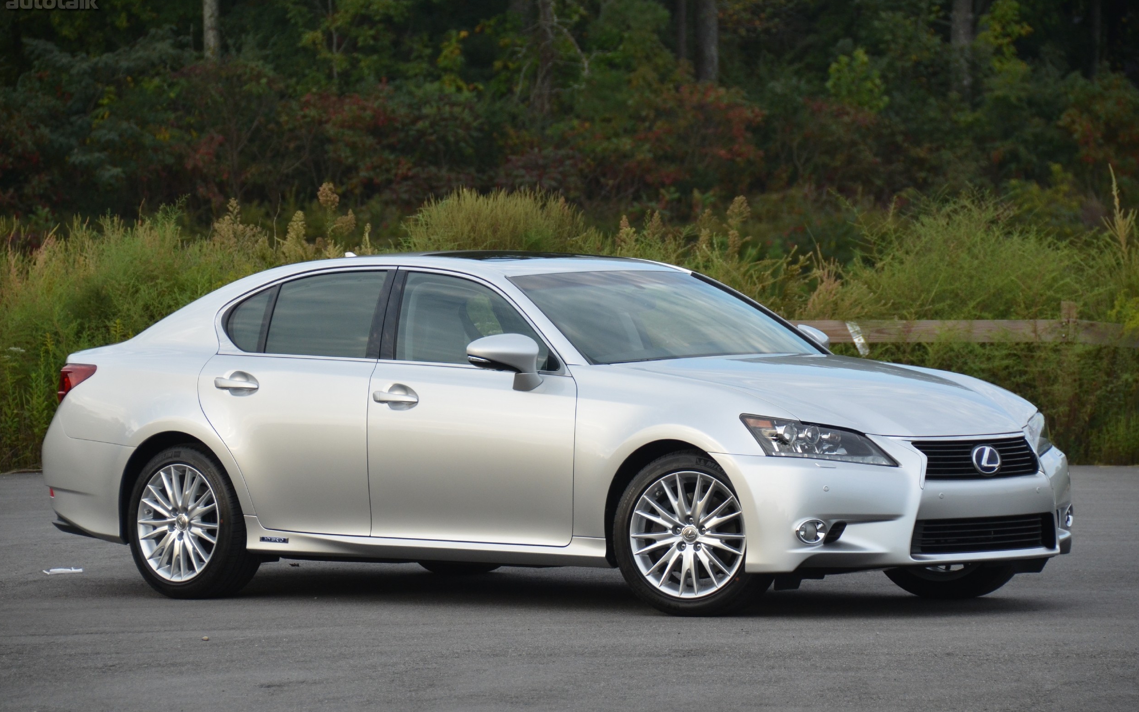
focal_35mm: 199
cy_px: 369
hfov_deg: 10.5
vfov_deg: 6.6
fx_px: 6177
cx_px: 568
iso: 800
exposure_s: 1/800
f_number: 5.6
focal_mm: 130
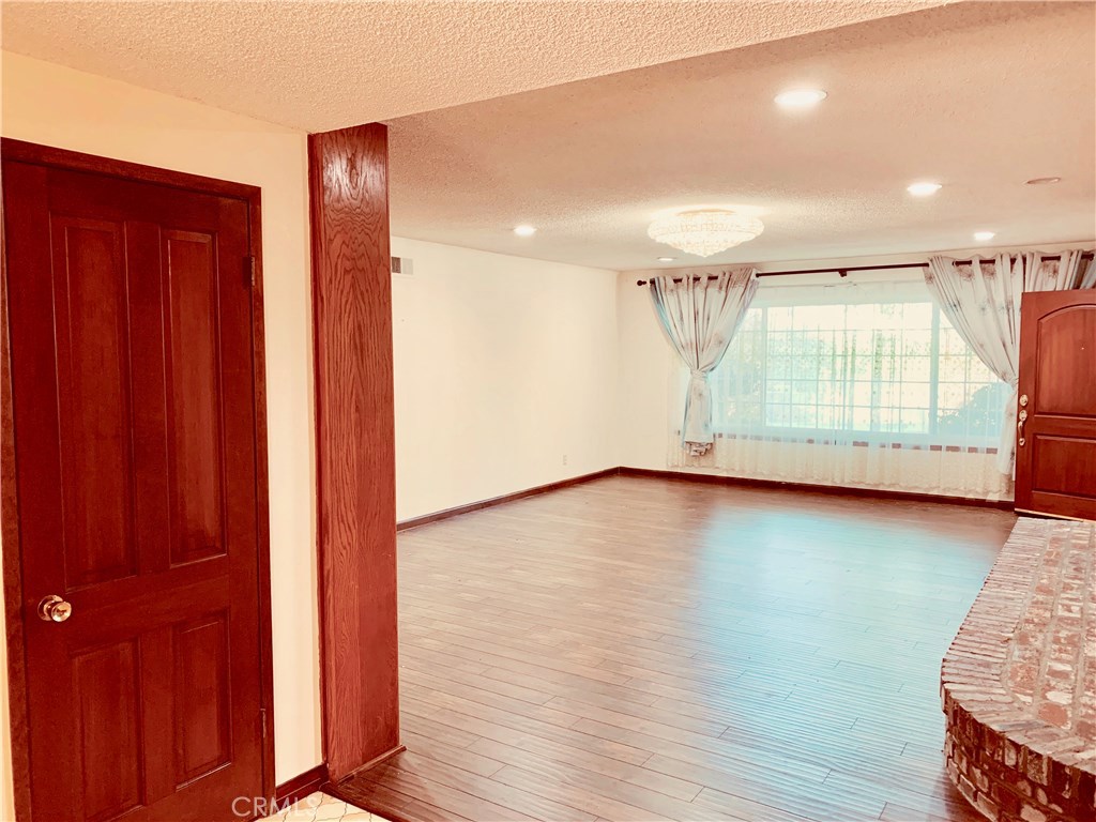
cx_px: 548
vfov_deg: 53.1
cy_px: 411
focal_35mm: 26
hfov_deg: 67.3
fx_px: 823
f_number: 1.8
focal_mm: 4.25
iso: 200
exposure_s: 1/60
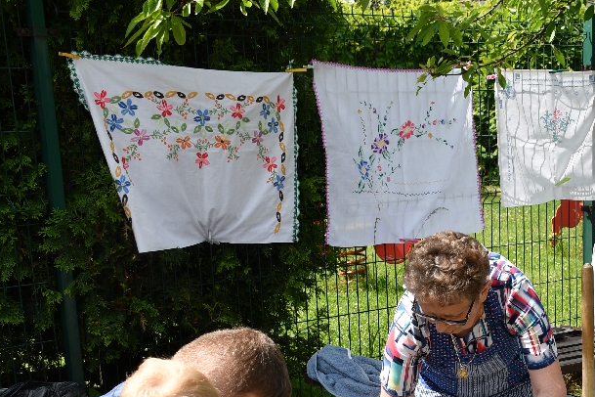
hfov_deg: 29.1
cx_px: 515
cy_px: 358
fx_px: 1107
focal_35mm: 67
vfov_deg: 19.9
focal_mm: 23
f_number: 5
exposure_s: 1/320
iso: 100
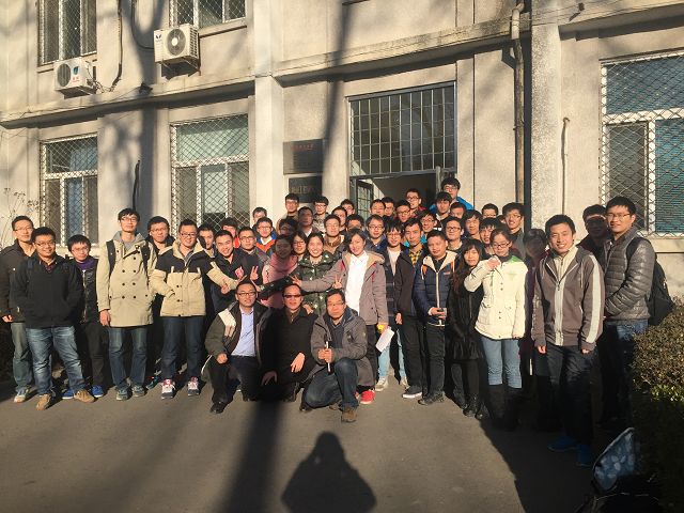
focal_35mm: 29
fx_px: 573
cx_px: 342
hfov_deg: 61.7
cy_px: 256
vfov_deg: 48.2
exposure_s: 1/2198
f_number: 2.2
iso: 32
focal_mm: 4.15
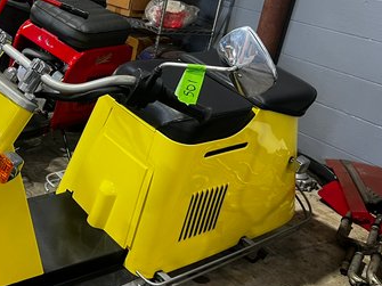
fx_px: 541
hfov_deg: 36.5
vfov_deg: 29.7
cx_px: 39
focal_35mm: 49
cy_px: 151
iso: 100
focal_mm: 5.7
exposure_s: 1/60
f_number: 1.5
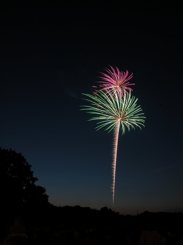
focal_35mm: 35
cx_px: 92
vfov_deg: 52.6
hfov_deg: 40.7
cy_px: 122
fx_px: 247
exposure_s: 8
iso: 100
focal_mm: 8.9
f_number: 7.1
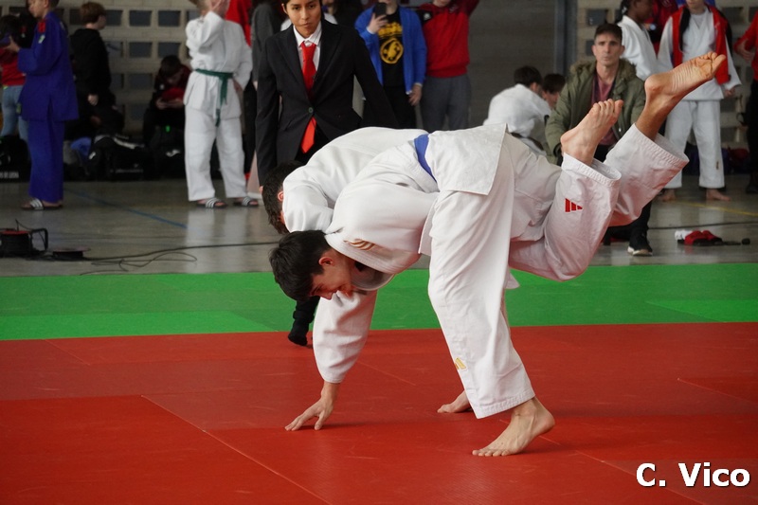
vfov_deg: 8.9
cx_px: 379
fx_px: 3252
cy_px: 252
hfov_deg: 13.3
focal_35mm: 154
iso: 4000
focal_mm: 103
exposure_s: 1/2000
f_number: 5.6
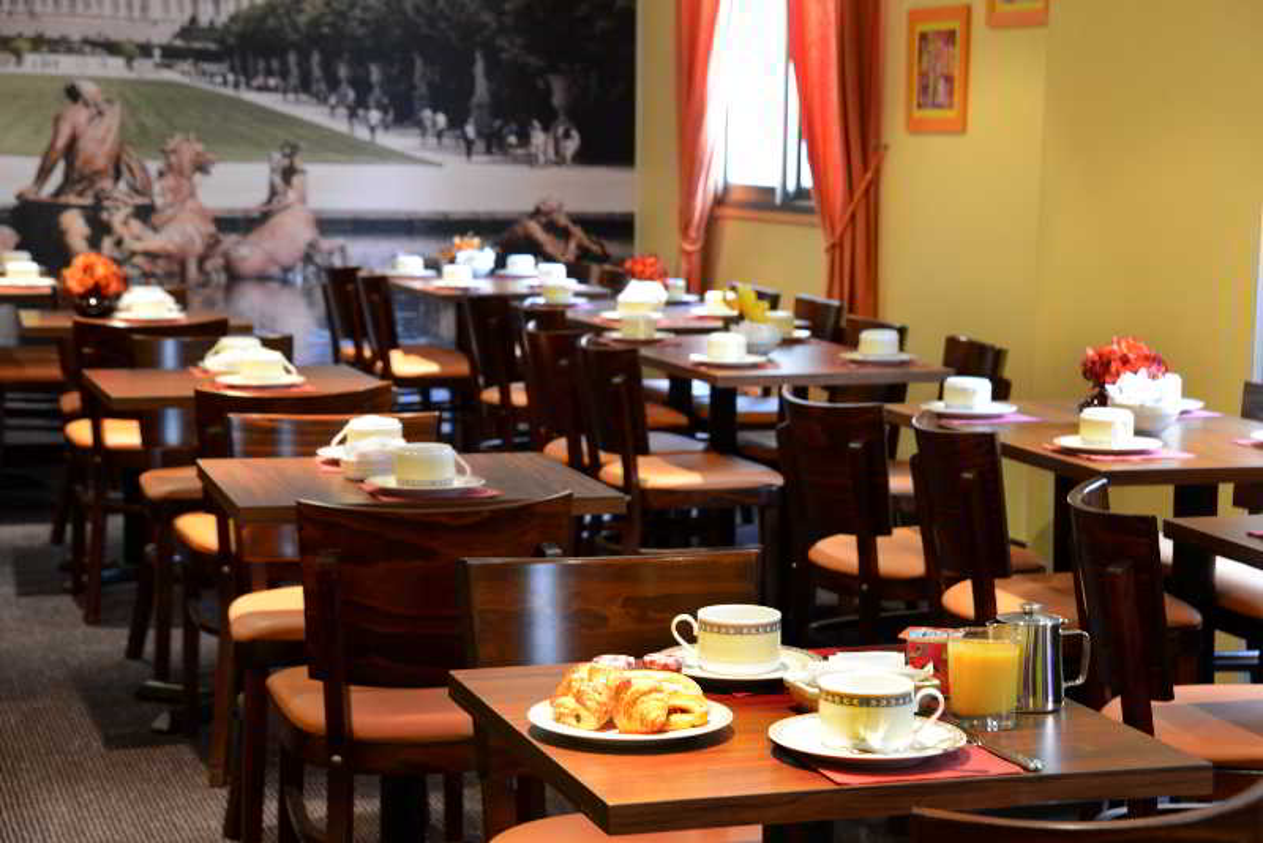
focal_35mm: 75
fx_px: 2632
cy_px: 422
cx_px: 632
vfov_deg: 18.2
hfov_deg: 27.0
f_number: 11
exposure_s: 1.6
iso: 400
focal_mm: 75
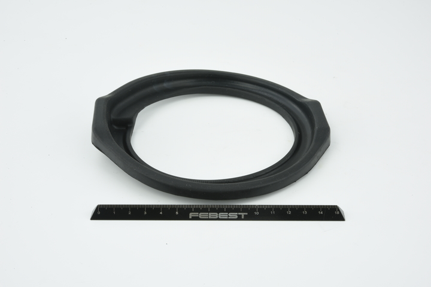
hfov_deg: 33.4
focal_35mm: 60
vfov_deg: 22.6
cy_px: 144
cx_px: 216
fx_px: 718
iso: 64
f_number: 29
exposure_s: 1/2.5
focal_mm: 60
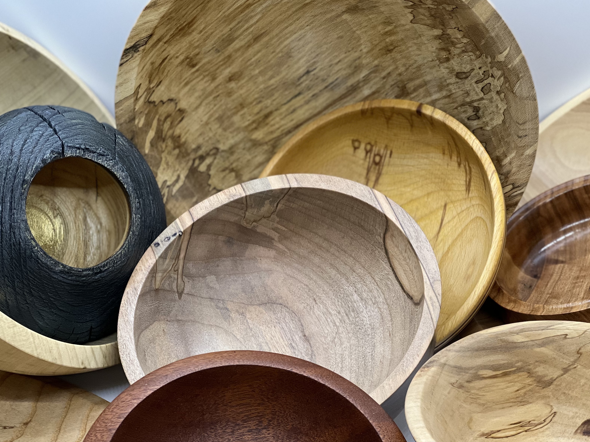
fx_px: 1670
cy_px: 246
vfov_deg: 15.1
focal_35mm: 98
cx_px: 287
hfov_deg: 20.0
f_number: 2.8
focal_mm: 9
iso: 200
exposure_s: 1/120
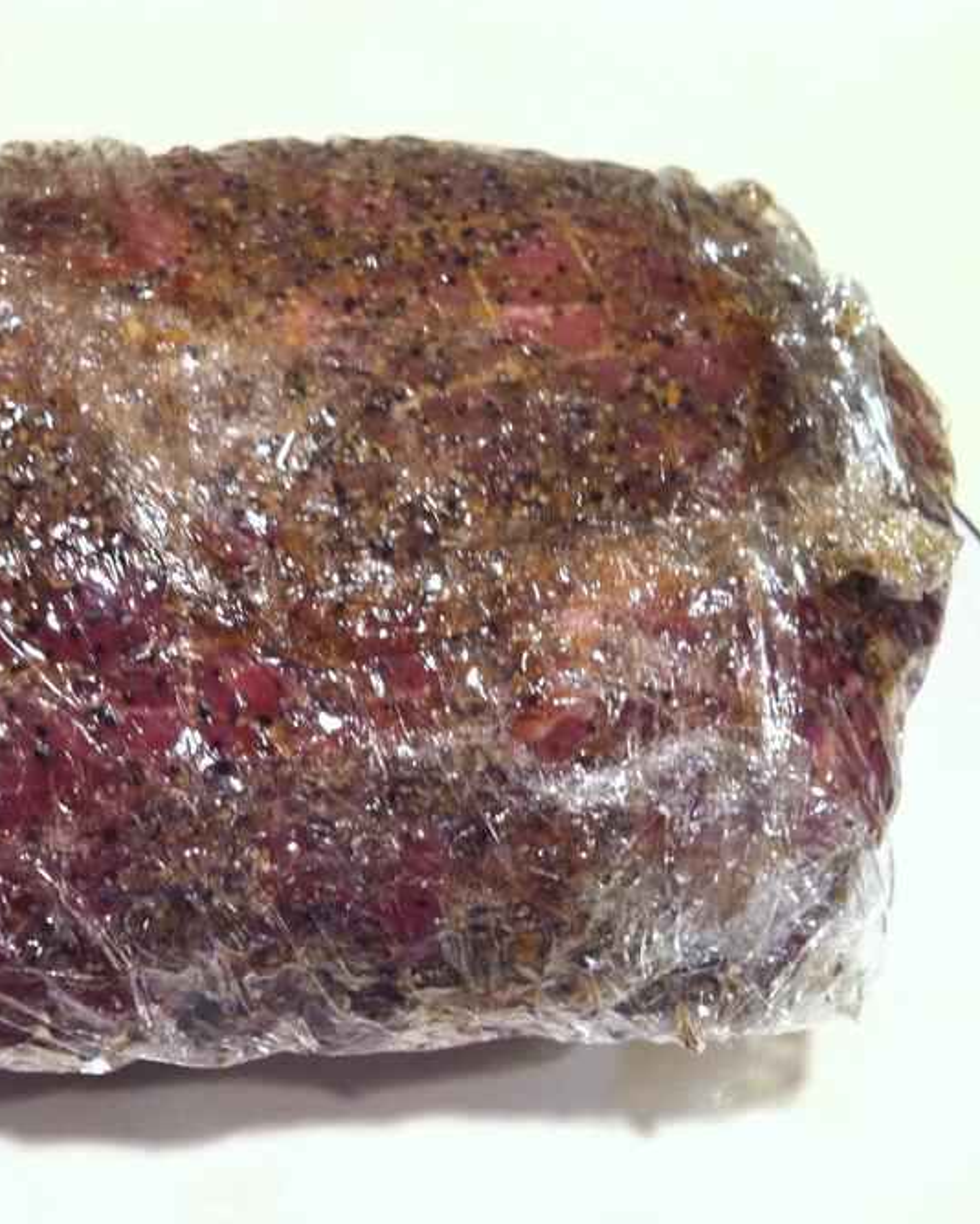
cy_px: 609
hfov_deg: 32.0
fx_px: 1667
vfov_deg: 40.3
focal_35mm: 46
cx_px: 222
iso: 250
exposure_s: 1/15
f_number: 2.8
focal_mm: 3.85
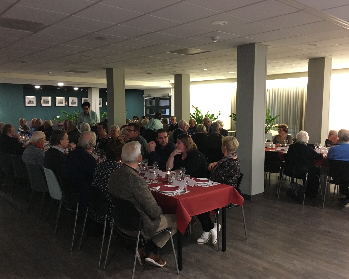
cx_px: 177
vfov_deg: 47.1
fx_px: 320
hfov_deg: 57.2
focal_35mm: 31
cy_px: 141
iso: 200
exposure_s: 1/20
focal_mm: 4.15
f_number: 2.2
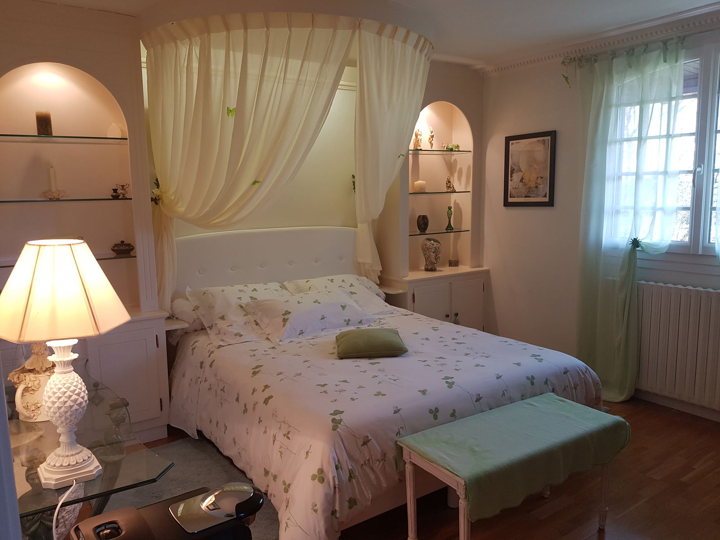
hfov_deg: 67.3
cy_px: 270
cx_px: 360
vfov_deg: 53.1
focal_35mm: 26
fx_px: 541
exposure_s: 1/50
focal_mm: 4.2
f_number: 1.7
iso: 64
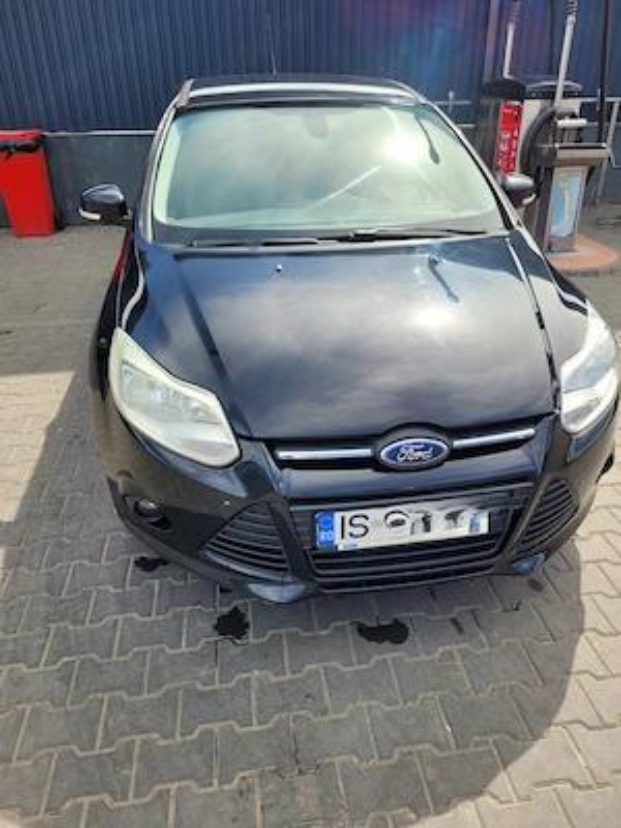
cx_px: 310
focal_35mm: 26
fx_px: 622
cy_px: 414
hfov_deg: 53.1
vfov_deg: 67.3
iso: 40
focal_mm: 5.4
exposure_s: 1/909
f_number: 1.8
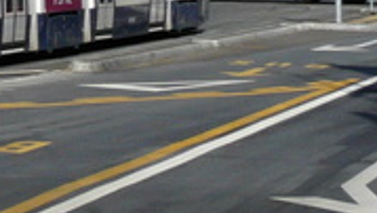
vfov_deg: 5.2
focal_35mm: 231
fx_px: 2311
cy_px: -103
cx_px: -527
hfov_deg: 8.5
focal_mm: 6.3
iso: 100
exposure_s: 1/400
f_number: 6.3
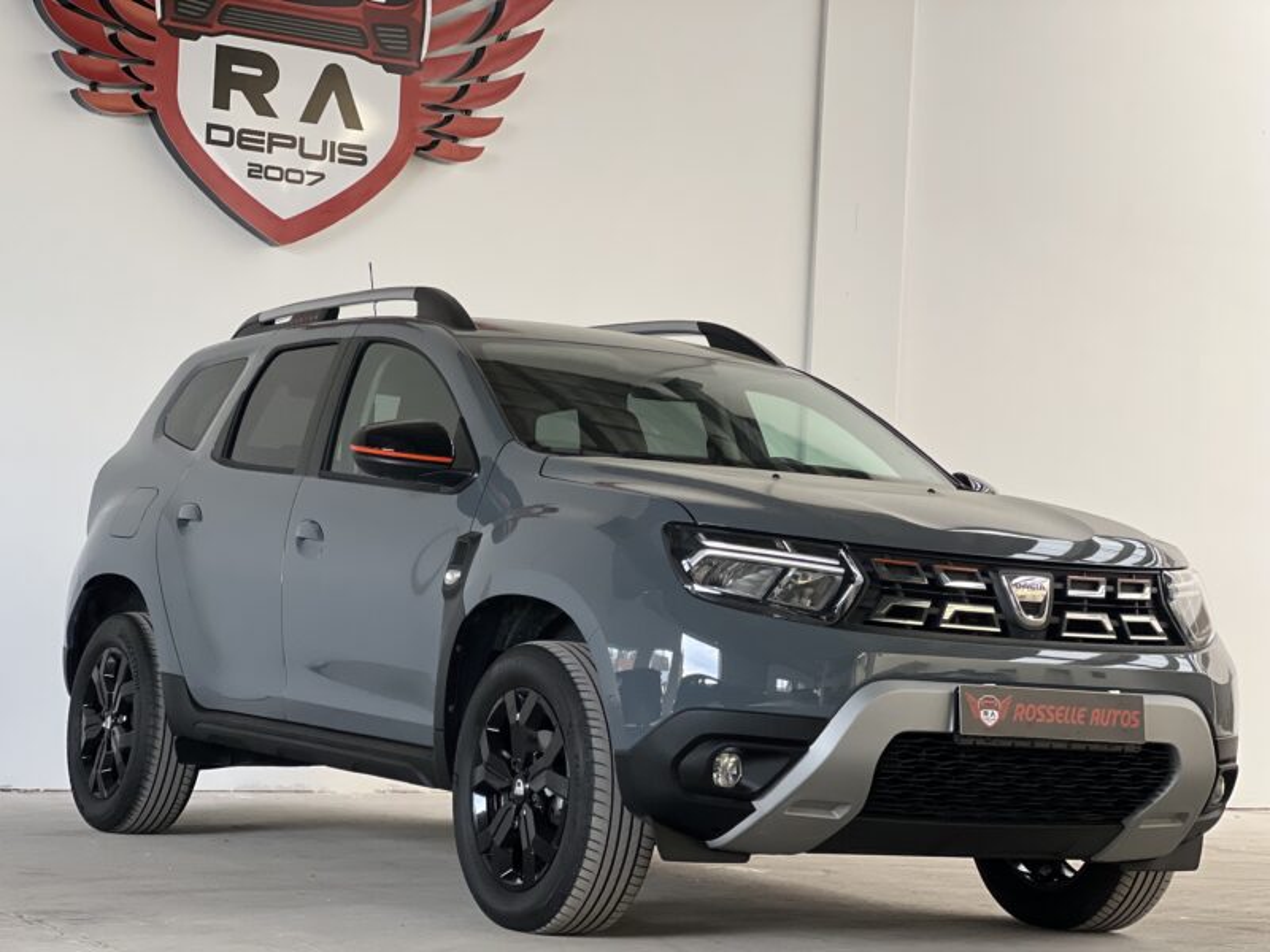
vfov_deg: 19.1
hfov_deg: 25.3
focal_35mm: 77
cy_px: 476
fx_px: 2825
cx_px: 635
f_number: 2.8
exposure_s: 1/101
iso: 250
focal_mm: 9
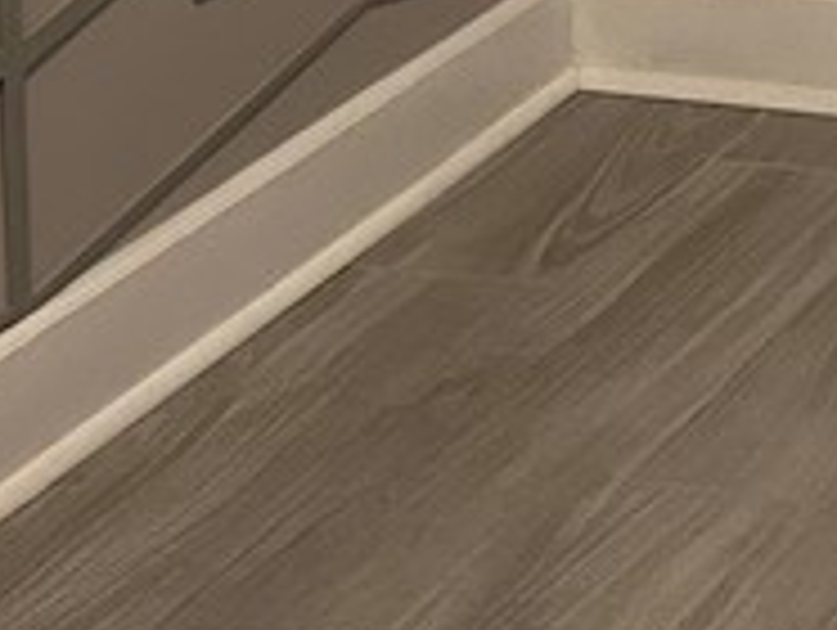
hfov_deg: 13.0
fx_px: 3462
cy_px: -927
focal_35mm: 143
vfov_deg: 9.2
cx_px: 1264
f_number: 1.5
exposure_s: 1/60
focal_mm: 5.7
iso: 320
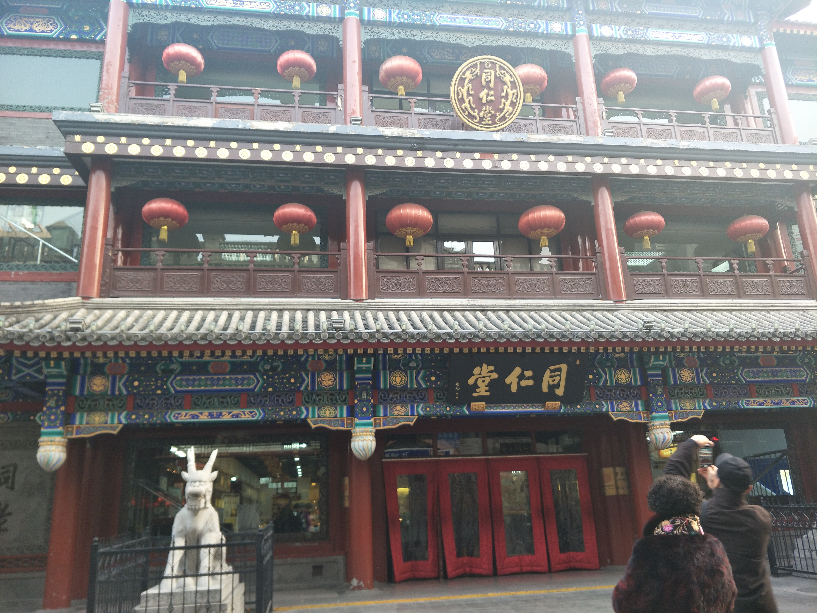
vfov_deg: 56.8
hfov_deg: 71.6
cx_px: 408
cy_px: 306
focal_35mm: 24
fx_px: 566
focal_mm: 4.1
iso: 57
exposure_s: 1/50
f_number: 1.7
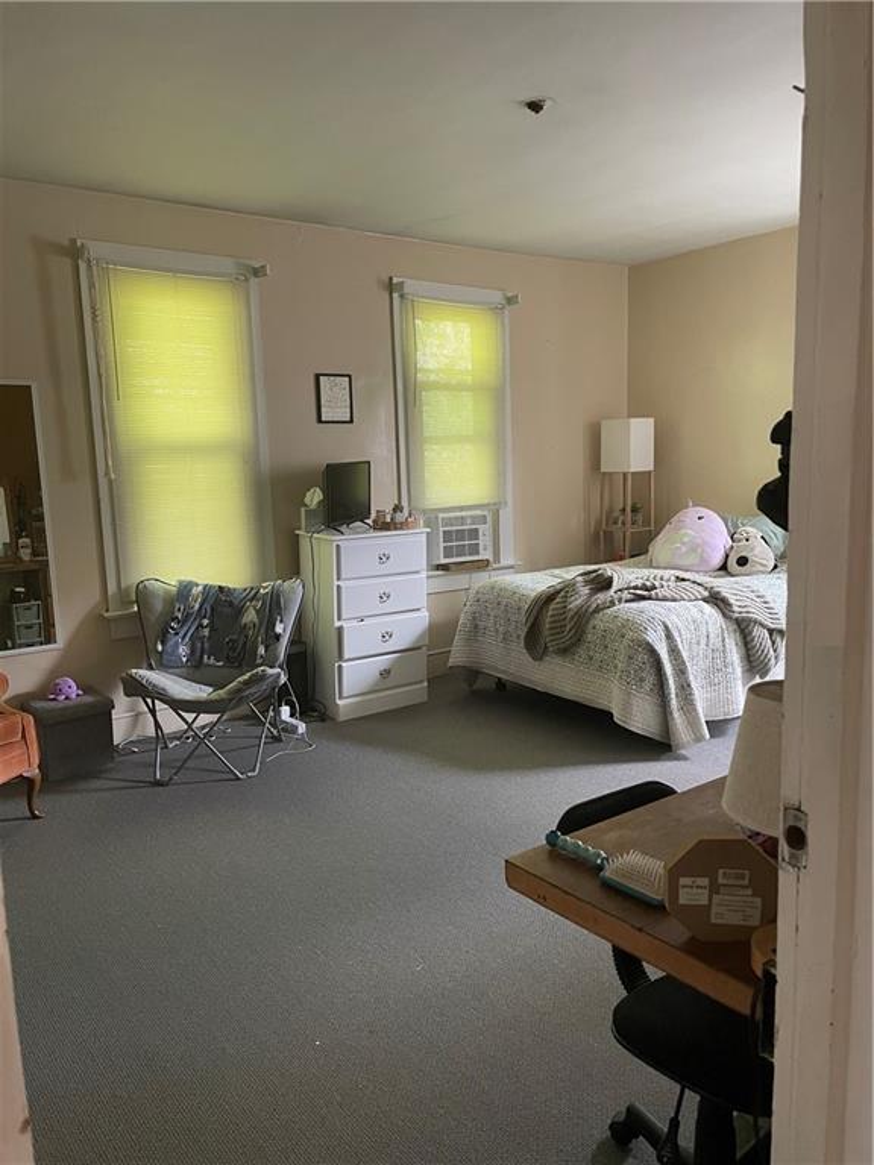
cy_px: 582
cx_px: 437
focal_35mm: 26
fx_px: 875
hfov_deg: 53.1
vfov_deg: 67.3
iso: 400
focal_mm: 4.2
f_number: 1.6
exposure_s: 1/60
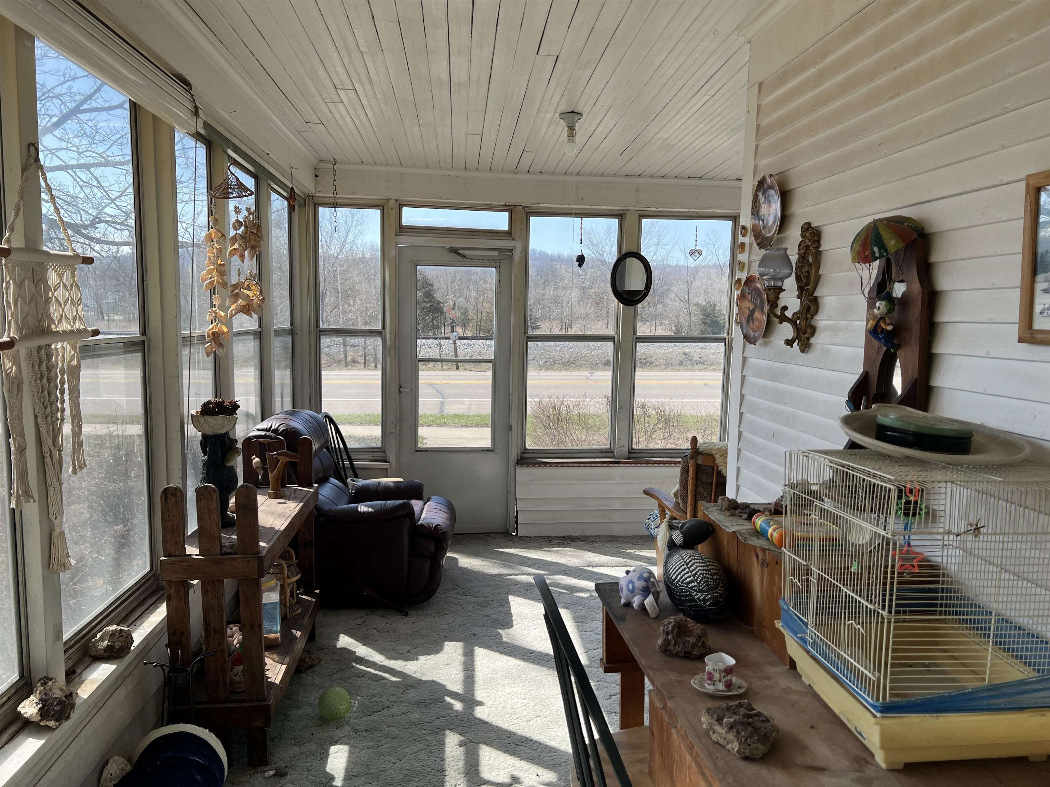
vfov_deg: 53.1
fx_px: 789
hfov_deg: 67.3
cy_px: 394
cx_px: 525
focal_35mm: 26
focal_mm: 5.7
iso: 50
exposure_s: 1/1159
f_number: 1.5
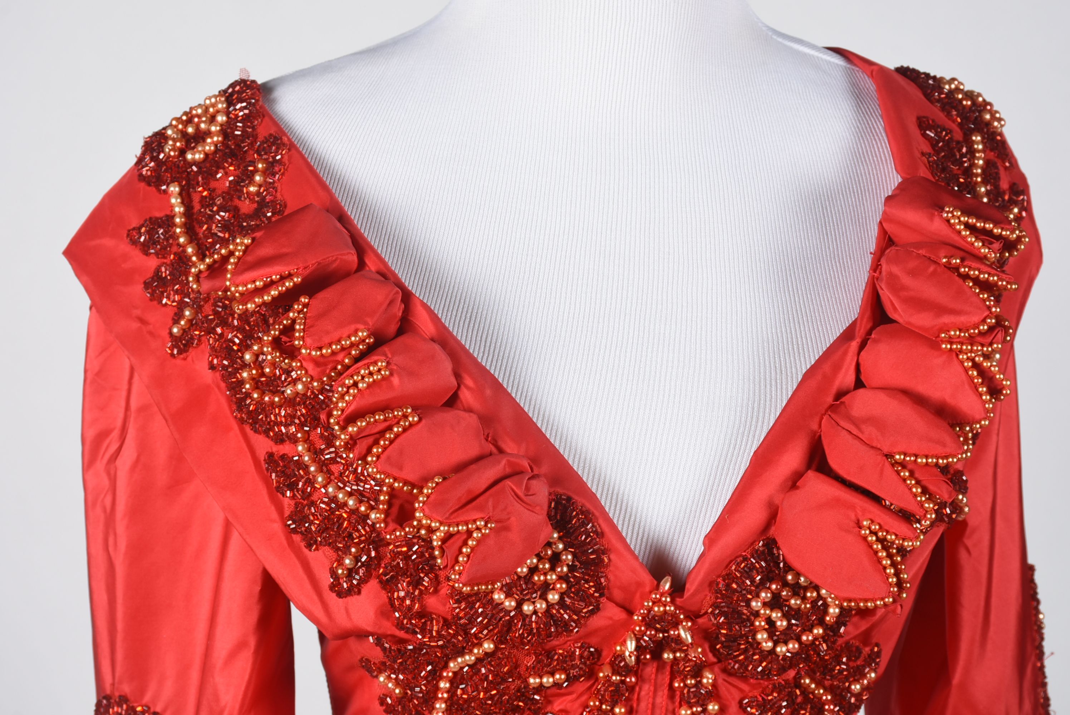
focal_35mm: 90
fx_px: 2677
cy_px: 358
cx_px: 535
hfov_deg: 22.6
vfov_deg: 15.2
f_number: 11
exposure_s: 1/125
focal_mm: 60
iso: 200
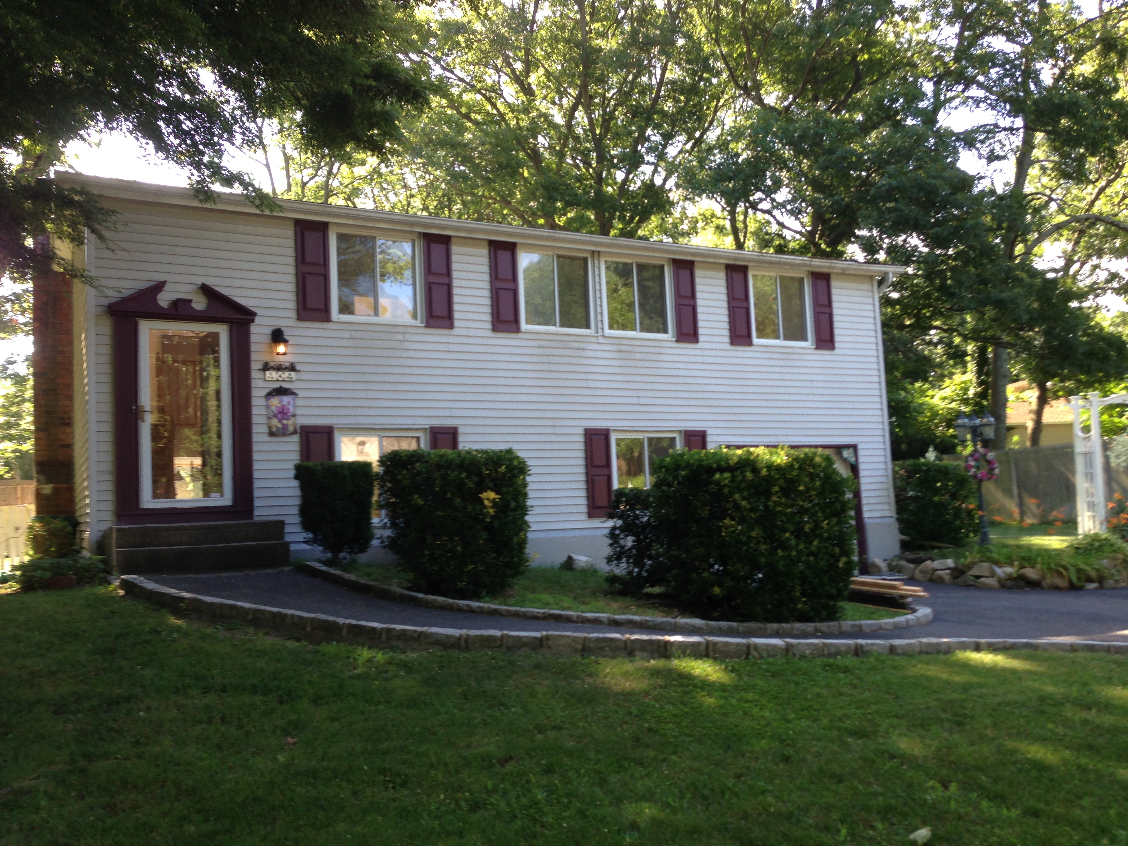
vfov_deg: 42.9
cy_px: 423
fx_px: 1075
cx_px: 564
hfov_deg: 55.4
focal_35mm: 33
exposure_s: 1/120
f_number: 2.4
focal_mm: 4.13
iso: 50
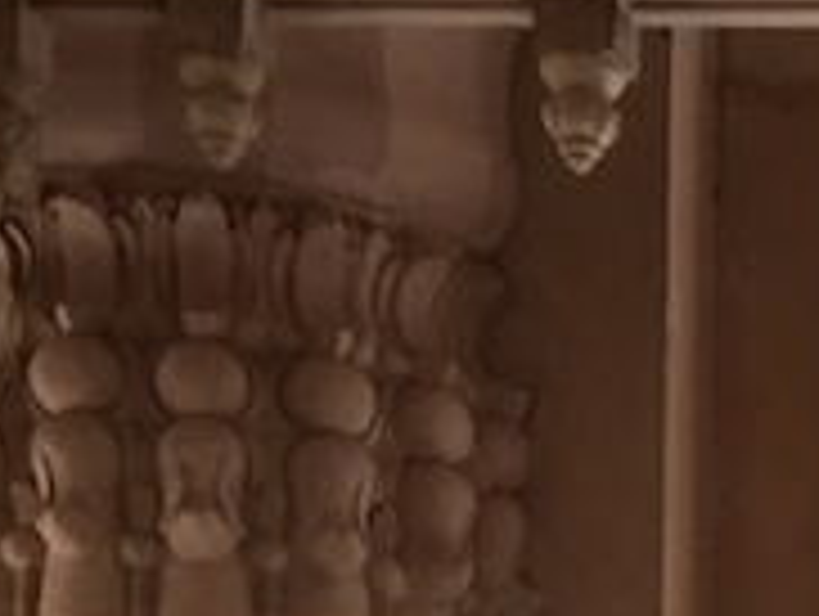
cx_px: 2304
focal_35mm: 229
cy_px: 1902
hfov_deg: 7.7
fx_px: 5425
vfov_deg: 6.0
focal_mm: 4.15
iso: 32
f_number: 2.2
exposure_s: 1/269
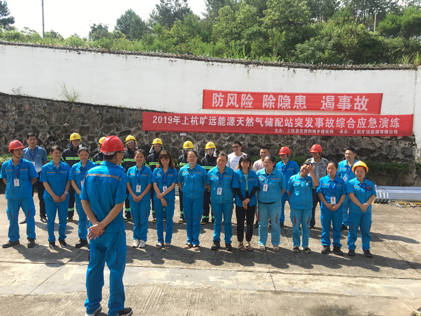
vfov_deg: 48.2
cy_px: 158
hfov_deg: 61.7
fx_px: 353
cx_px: 210
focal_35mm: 29
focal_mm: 4.15
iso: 25
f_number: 2.2
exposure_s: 1/668
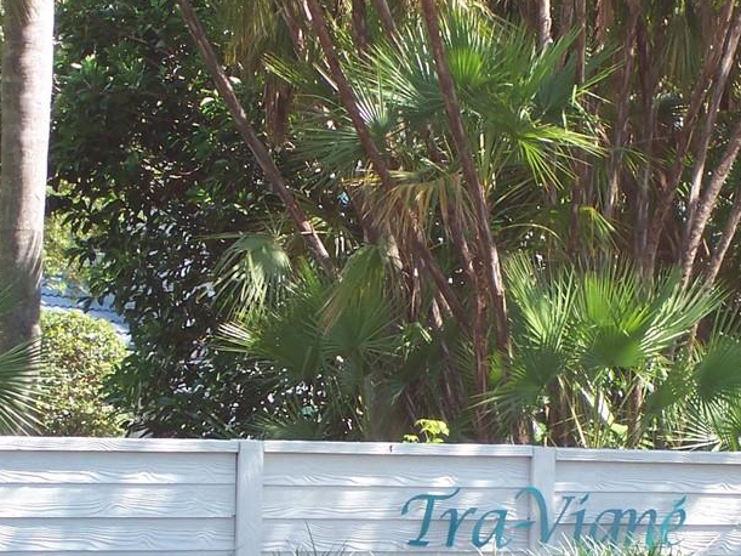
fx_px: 3981
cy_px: 404
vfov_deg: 8.0
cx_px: 546
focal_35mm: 186
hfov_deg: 10.6
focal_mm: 16.8
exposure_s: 1/125
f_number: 4.8
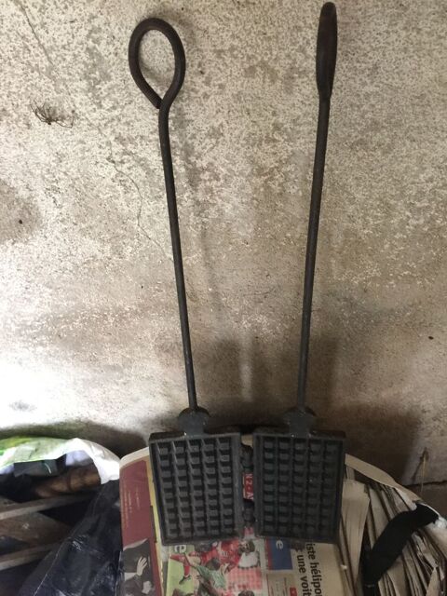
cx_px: 224
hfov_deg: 48.2
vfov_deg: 61.7
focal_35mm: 29
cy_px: 298
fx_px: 499
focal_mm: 4.15
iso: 100
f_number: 2.2
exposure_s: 1/10
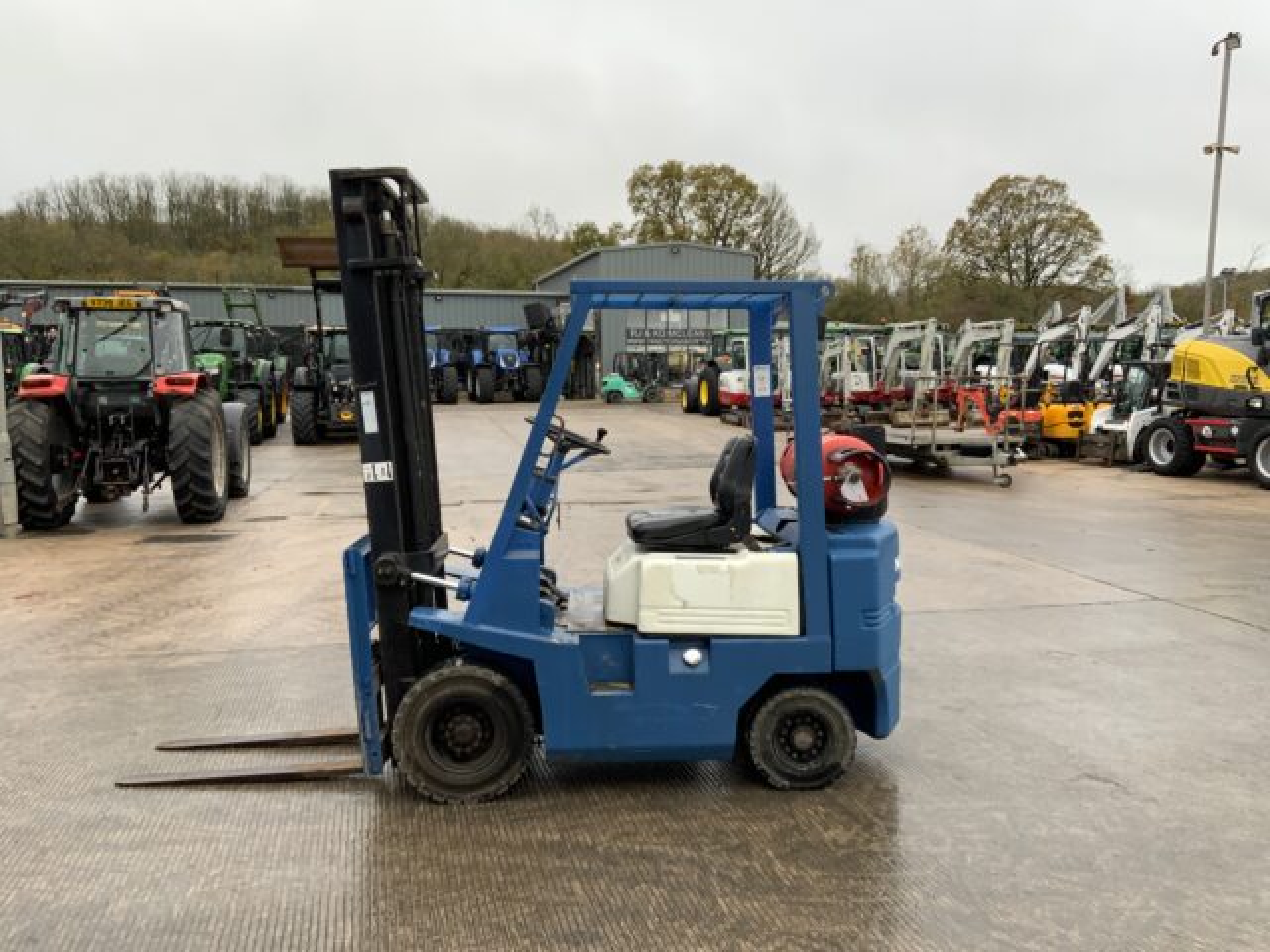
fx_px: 1064
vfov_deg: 48.2
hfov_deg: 61.7
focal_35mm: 29
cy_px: 476
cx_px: 635
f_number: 1.8
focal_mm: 3
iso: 16
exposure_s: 1/152
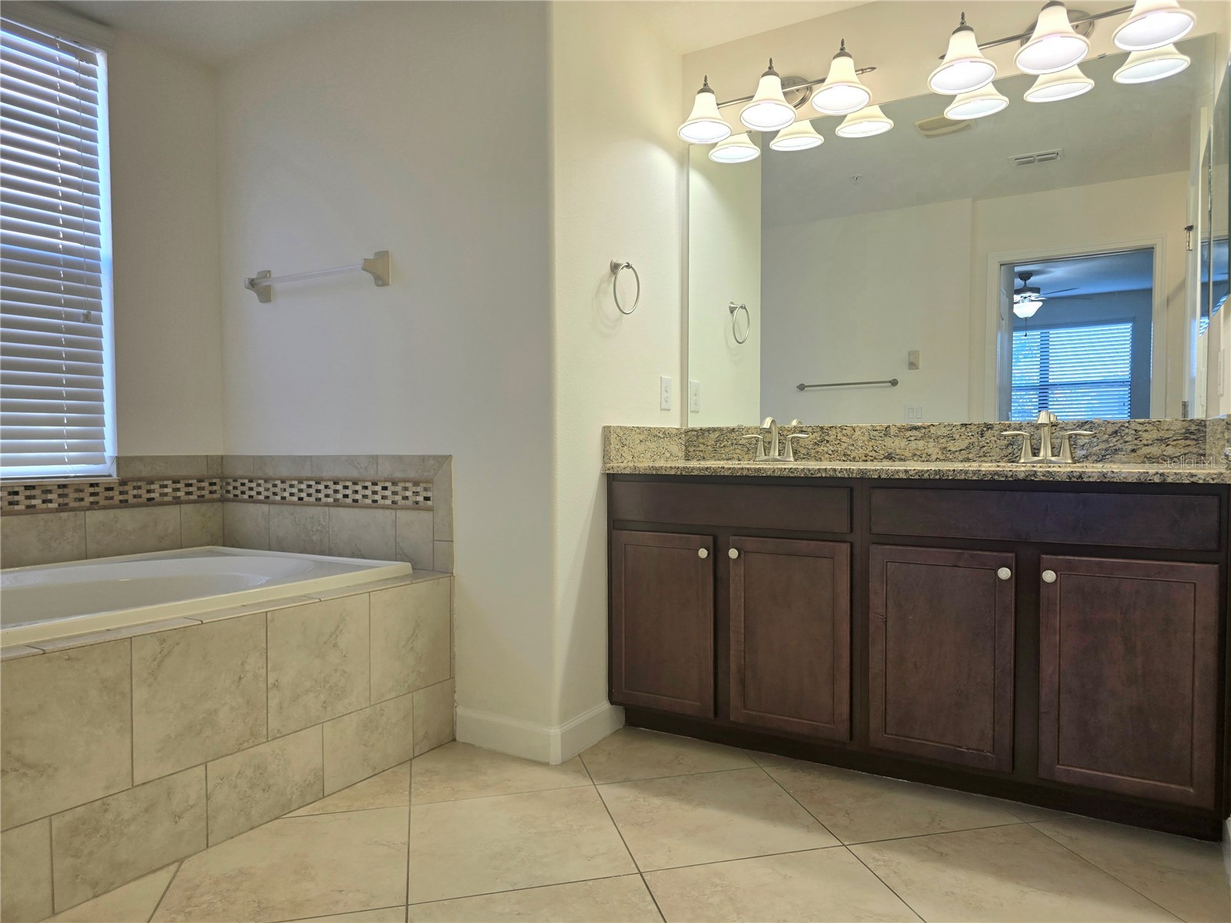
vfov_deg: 58.9
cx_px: 616
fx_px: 818
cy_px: 462
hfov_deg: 73.9
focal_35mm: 23
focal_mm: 6.3
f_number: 1.7
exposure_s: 1/120
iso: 50
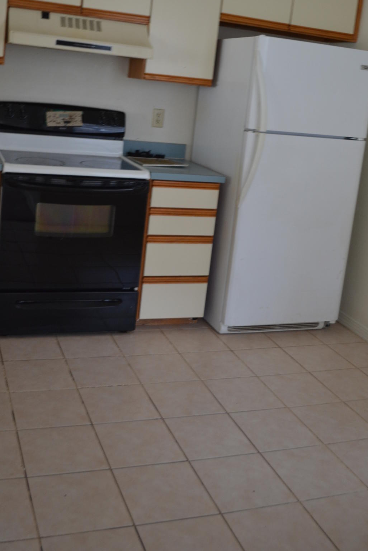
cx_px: 156
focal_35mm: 39
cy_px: 195
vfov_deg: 48.9
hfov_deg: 34.2
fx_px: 598
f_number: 3.8
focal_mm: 20
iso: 400
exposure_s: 1/60
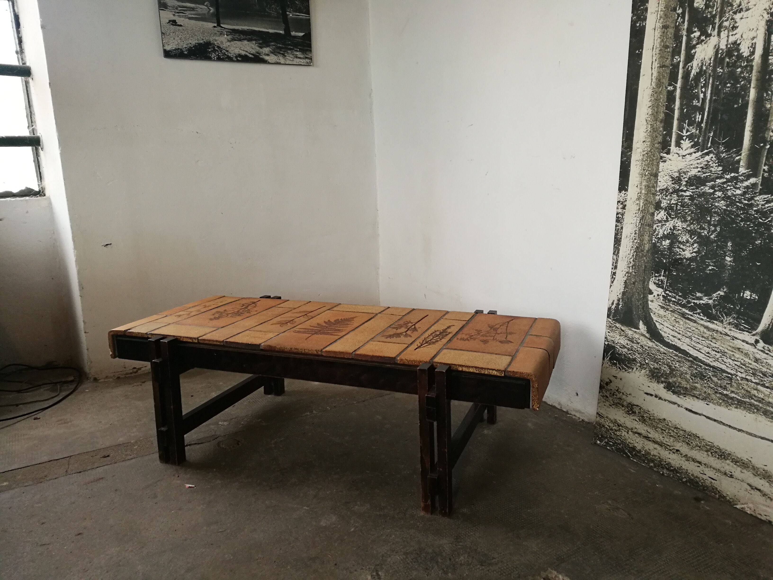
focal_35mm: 27
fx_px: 603
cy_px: 290
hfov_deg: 65.3
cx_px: 386
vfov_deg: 51.4
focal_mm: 4.5
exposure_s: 1/50
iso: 160
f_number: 2.2
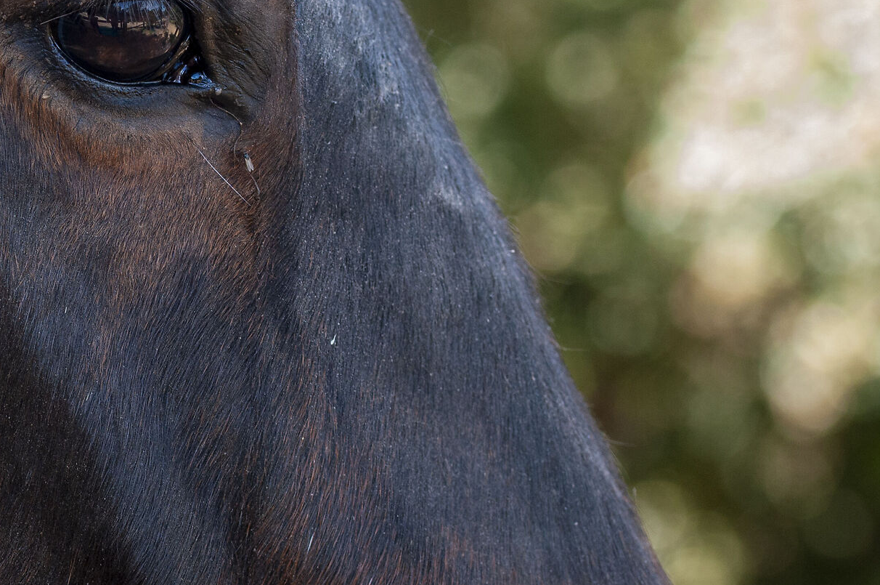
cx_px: 141
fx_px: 7617
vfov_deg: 4.4
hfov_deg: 6.6
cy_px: 52
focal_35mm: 312
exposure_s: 1/125
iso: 1000
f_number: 8
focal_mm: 105
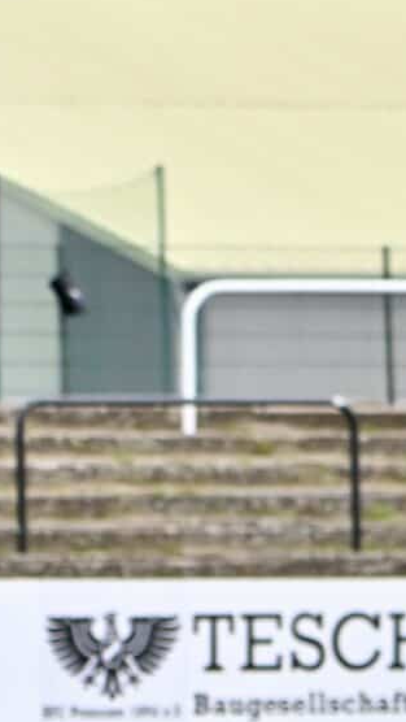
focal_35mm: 540
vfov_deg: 4.0
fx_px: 10329
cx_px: -200
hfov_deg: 2.2
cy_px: 680
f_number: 5
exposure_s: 1/1600
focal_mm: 140
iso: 720
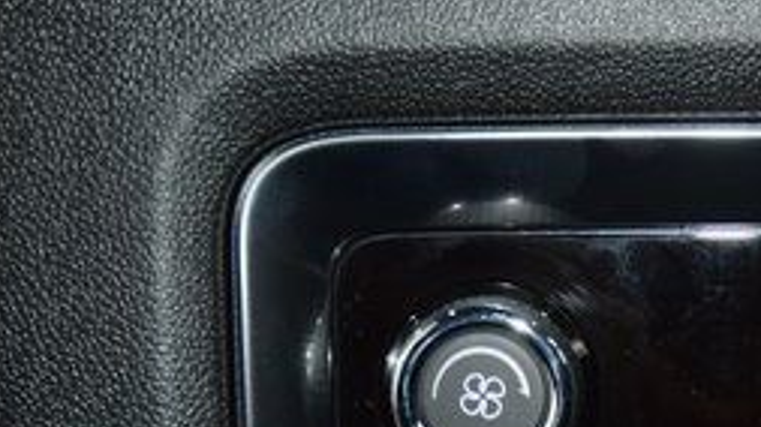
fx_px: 2487
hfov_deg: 16.9
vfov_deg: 9.7
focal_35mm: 123
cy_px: 435
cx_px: 836
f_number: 4
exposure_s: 1/13
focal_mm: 31
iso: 640
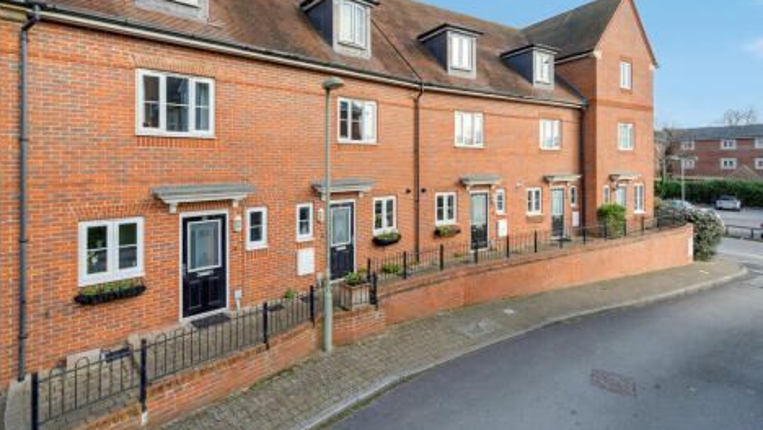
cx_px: 381
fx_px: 344
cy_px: 185
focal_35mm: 17
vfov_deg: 63.7
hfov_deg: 95.9
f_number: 8
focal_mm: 16
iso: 640
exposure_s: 1/800
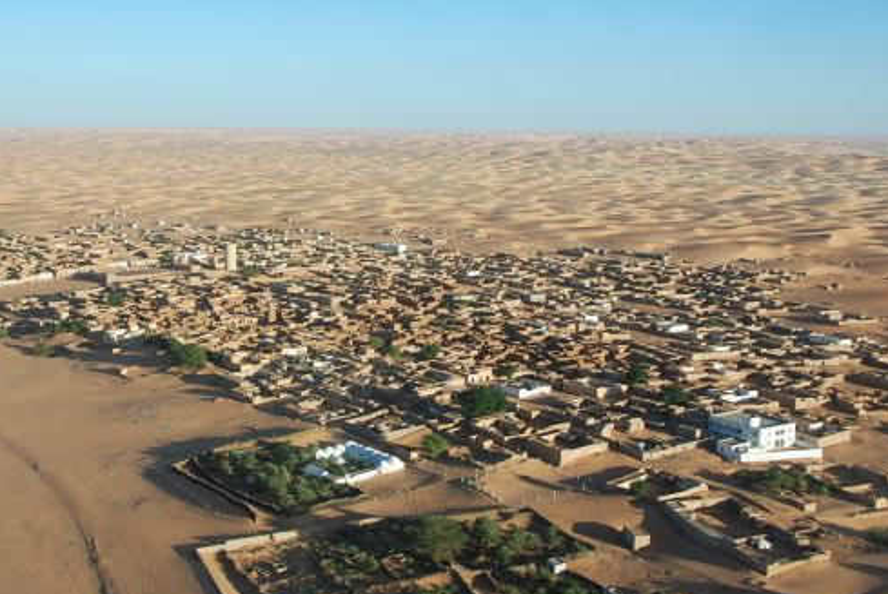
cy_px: 268
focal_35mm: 47
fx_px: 1160
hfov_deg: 41.6
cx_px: 344
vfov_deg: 28.7
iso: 100
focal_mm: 24
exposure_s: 1/200
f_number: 7.1
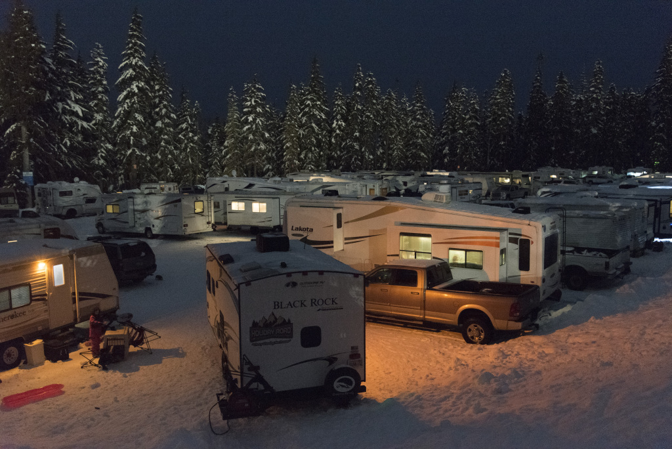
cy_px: 224
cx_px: 336
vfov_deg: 42.4
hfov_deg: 60.3
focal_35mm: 31
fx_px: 579
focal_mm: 31
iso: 6400
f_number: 4
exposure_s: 1/13
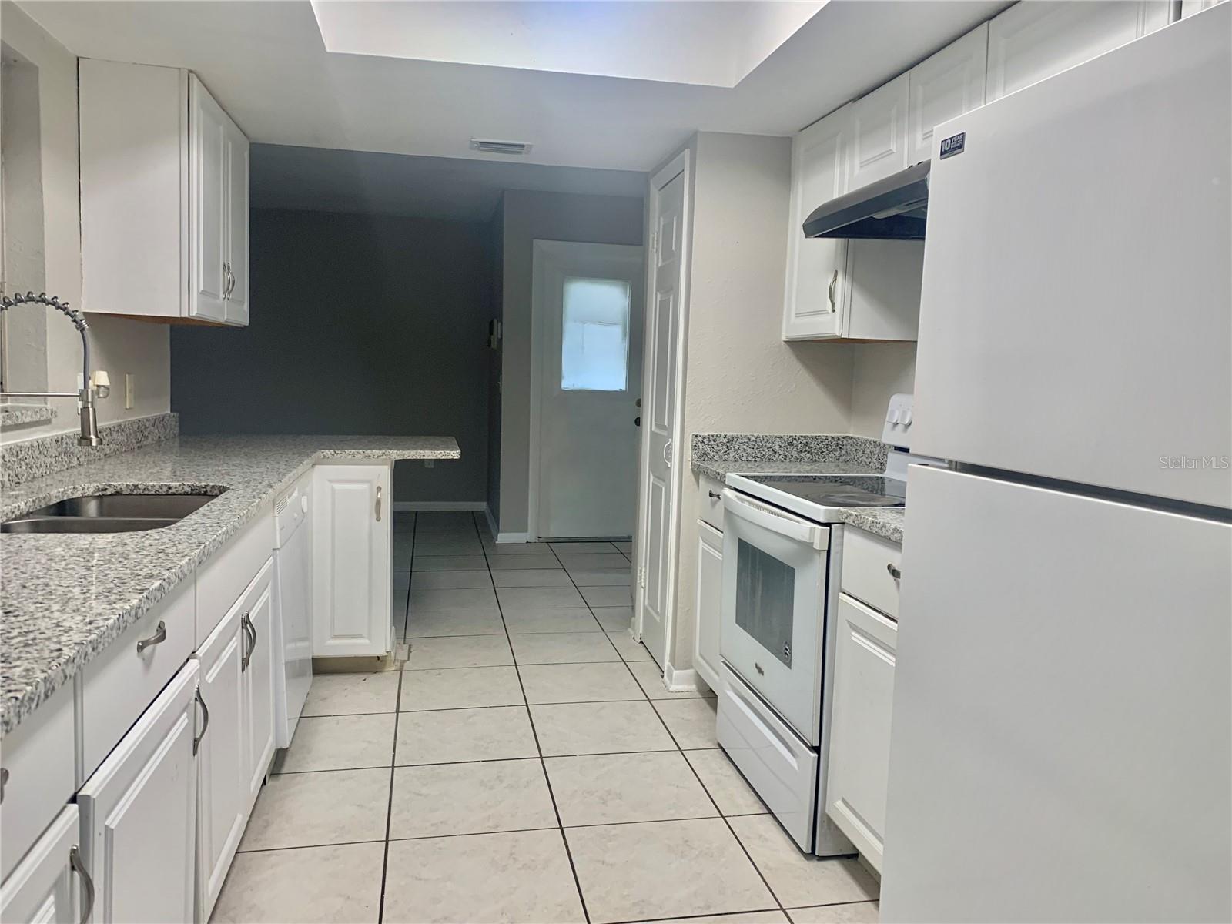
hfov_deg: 67.3
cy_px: 462
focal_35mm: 26
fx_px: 925
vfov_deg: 53.1
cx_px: 616
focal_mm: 4.25
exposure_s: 1/120
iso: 80
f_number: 1.8
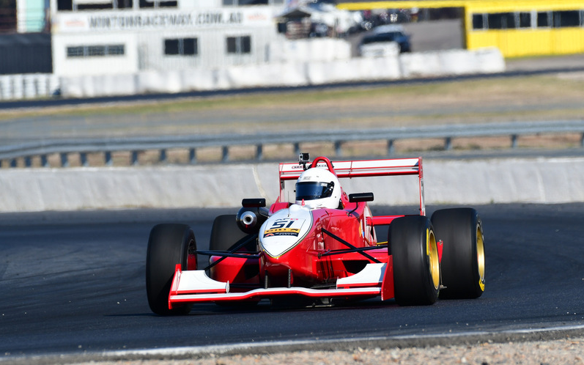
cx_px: 292
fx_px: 11713
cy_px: 173
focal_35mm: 736
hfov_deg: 2.9
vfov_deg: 1.8
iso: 320
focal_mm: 480
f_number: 10
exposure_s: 1/640
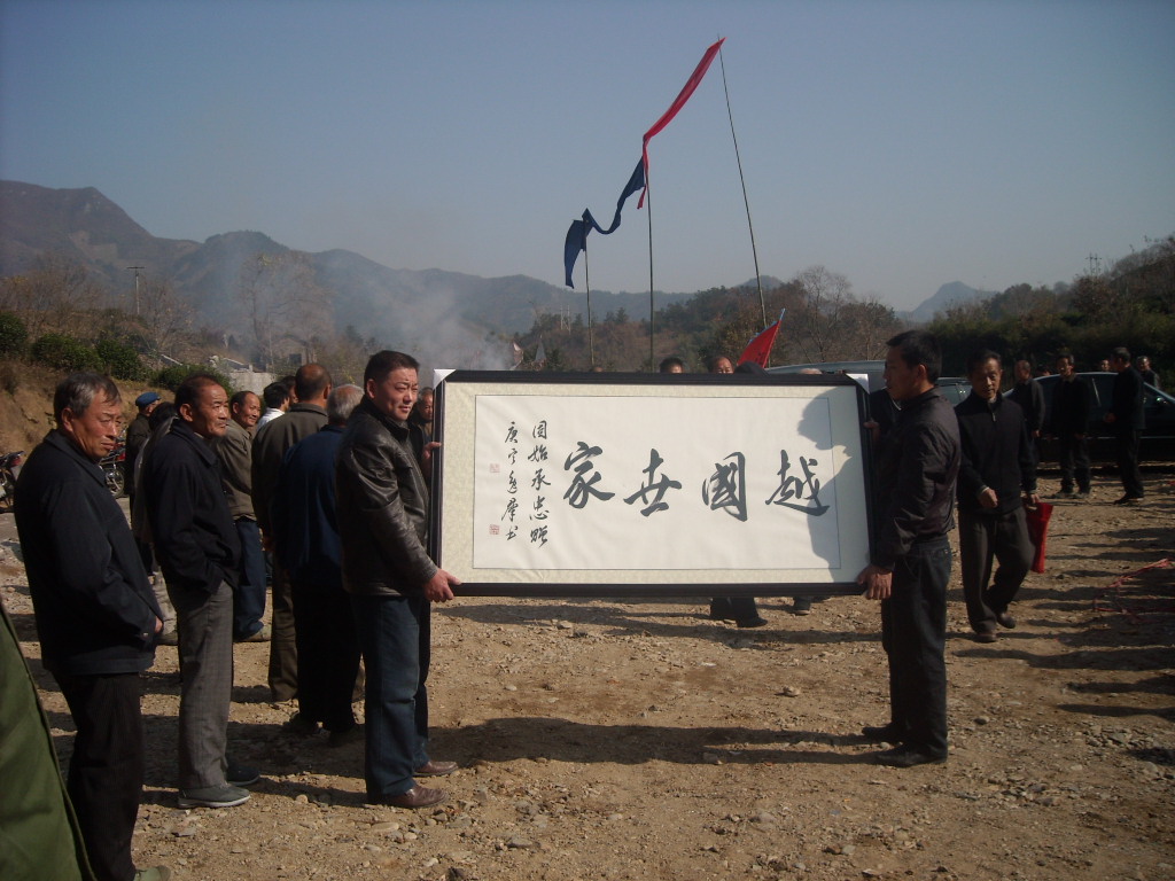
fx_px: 1188
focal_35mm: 35
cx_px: 588
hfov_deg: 52.6
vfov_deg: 40.7
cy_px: 440
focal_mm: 5.7
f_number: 5.6
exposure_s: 1/458
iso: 64
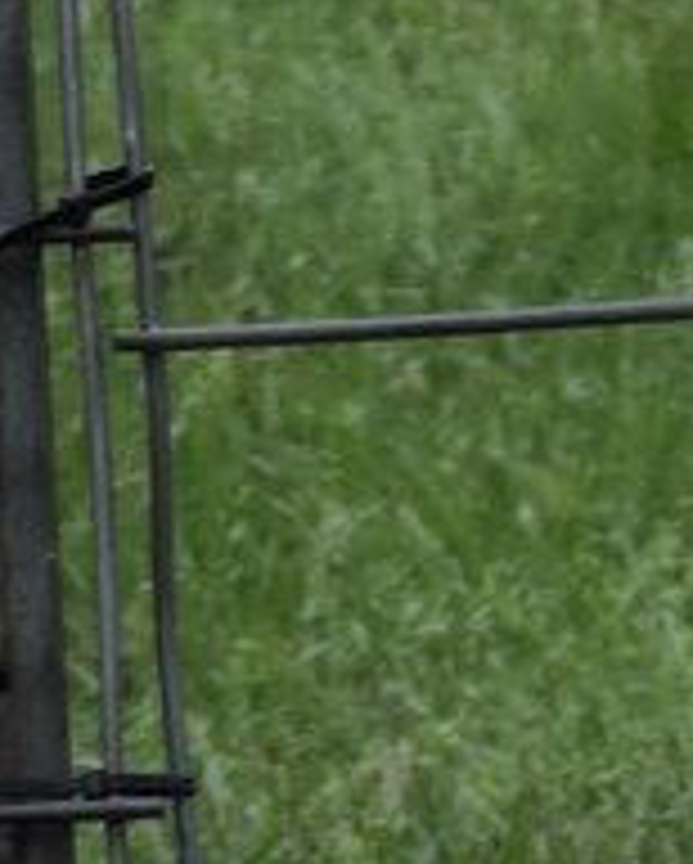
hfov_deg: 1.1
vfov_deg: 1.4
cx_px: 3179
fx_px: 36450
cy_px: -92
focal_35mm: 1424
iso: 100
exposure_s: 1/250
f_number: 4.6
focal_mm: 33
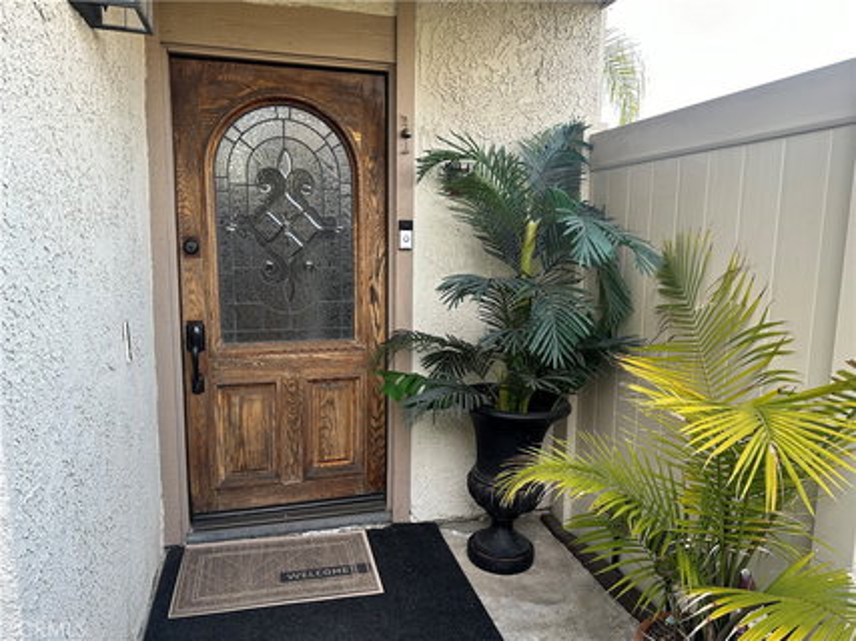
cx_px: 428
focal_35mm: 24
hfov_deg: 71.6
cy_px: 320
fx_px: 593
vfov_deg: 56.8
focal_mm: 6.86
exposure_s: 1/121
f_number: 1.78
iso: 80
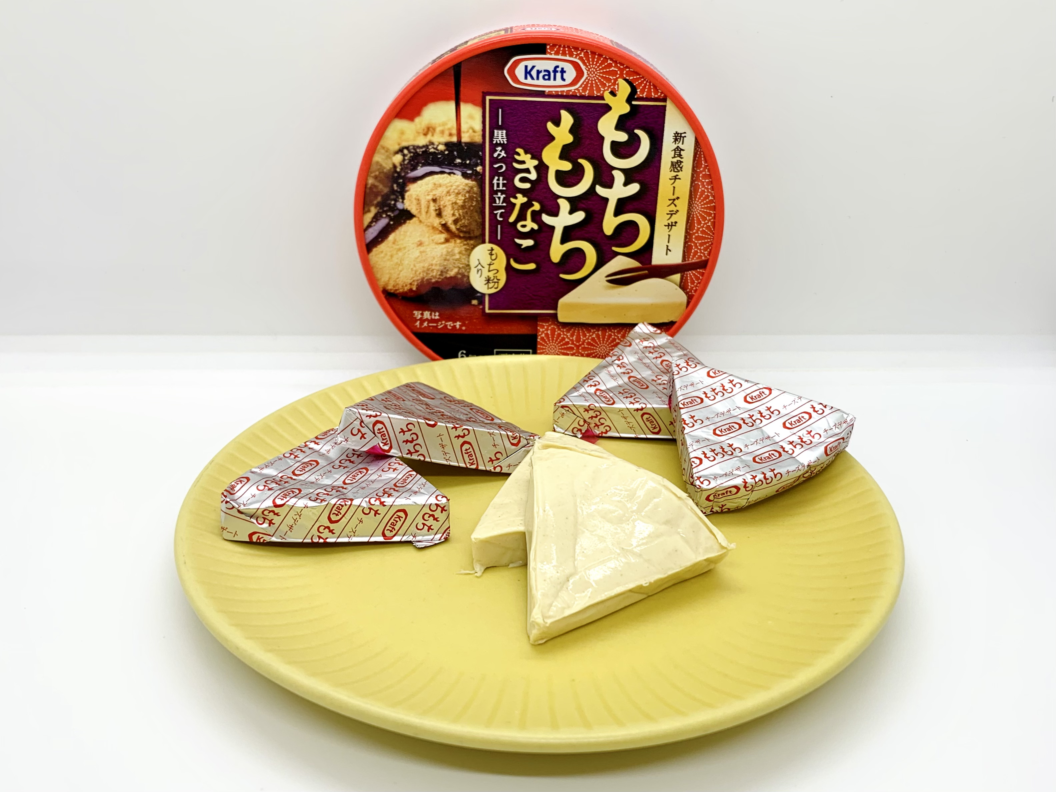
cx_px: 528
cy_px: 396
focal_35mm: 26
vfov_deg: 53.1
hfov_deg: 67.3
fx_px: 793
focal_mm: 4.25
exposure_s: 1/98
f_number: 1.8
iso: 32
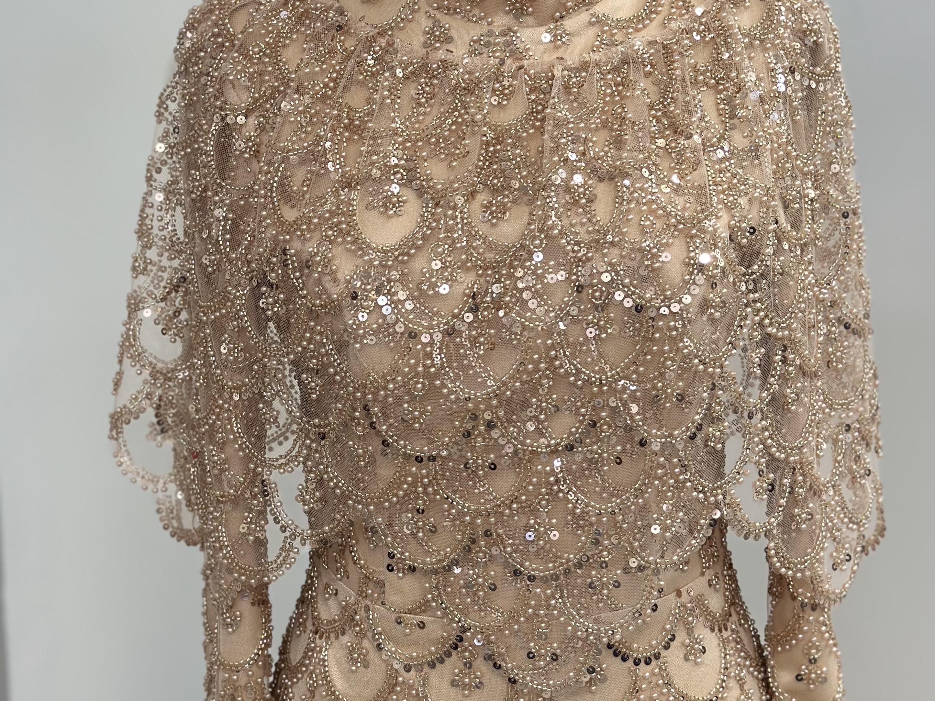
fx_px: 1809
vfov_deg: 21.9
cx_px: 488
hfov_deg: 29.0
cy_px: 297
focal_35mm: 67
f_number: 1.78
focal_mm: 6.86
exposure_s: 1/150
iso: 64
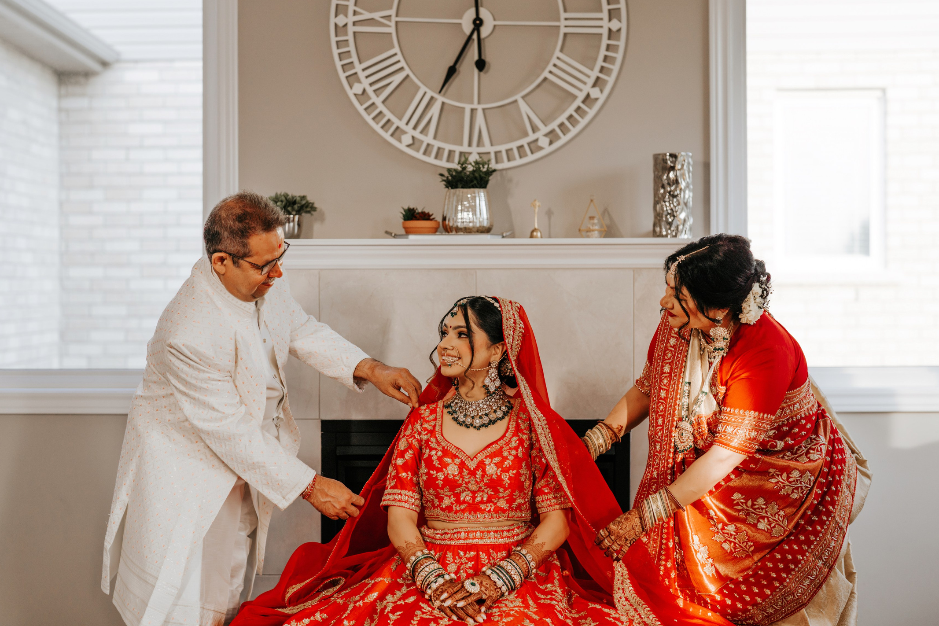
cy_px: 302
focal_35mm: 60
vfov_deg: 22.6
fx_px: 1565
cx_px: 429
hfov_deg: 33.4
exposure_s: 1/250
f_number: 2
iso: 200
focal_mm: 50
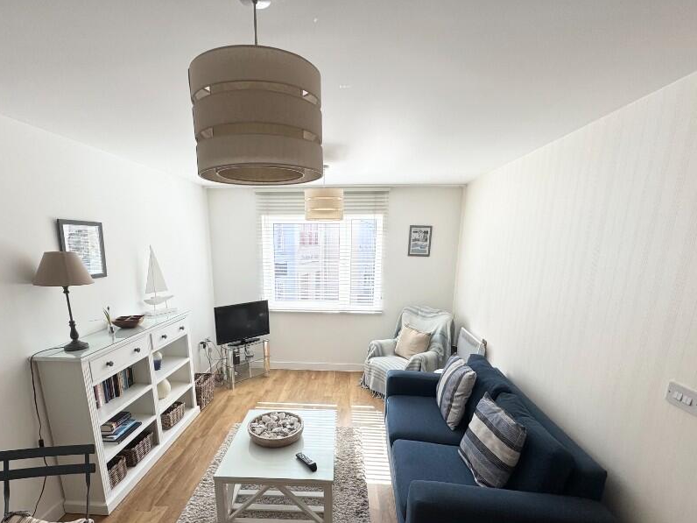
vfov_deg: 70.4
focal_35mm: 18
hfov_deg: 87.6
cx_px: 326
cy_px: 329
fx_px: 362
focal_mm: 2.22
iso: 40
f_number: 2.2
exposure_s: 1/241
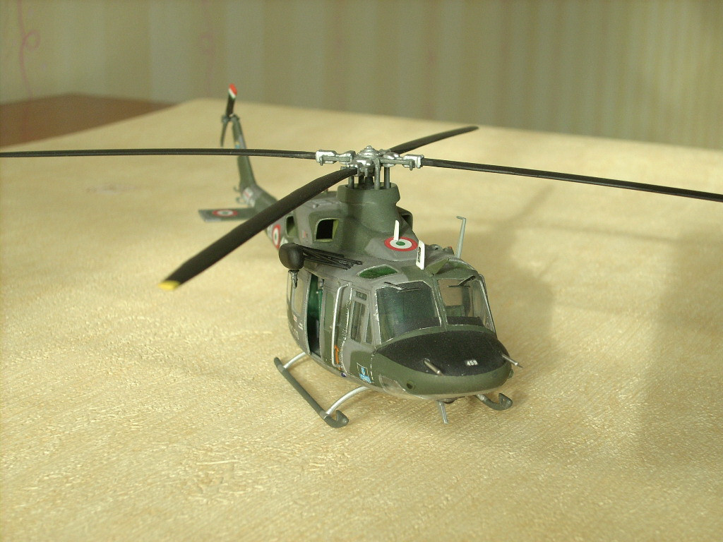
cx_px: 362
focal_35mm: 65
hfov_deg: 29.8
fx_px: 1358
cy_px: 271
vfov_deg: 22.6
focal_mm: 10.7
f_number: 3.8
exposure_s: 1/30
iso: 113
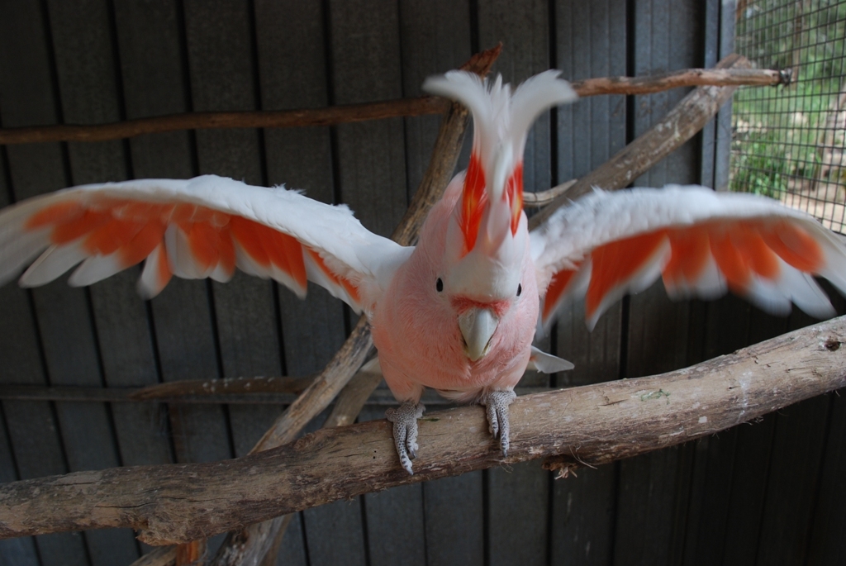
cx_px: 423
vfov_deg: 48.0
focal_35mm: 27
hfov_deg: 67.3
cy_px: 283
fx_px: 635
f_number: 7.1
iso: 200
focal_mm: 18
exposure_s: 1/60
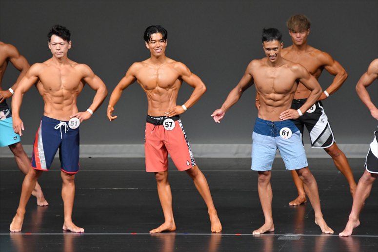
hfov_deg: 6.5
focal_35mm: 315
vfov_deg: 4.4
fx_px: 3306
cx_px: 189
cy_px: 126
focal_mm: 210
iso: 4000
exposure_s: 1/400
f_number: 5.6
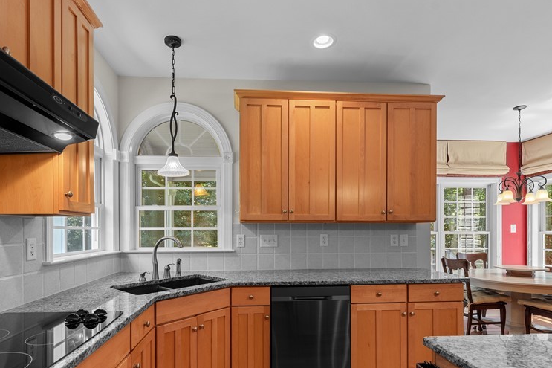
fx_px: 291
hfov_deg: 86.8
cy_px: 236
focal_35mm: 19
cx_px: 256
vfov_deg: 63.3
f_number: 8
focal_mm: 13
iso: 1250
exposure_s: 1/6
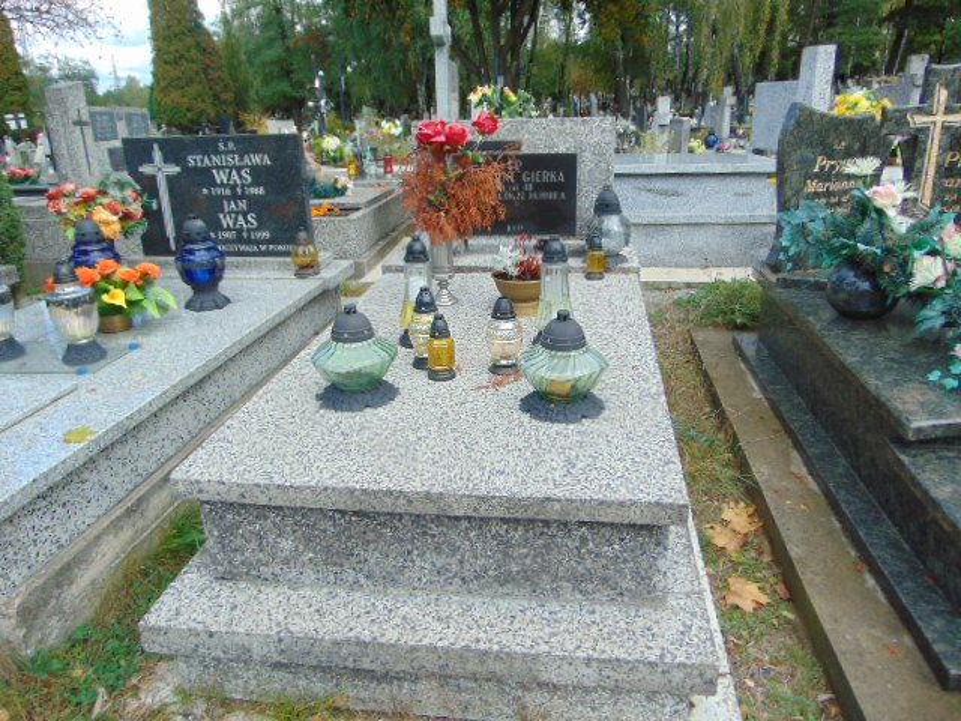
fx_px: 694
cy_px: 360
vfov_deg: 54.9
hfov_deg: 69.4
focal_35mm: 25
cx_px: 480
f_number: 3
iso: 80
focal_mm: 4.5
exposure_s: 1/400
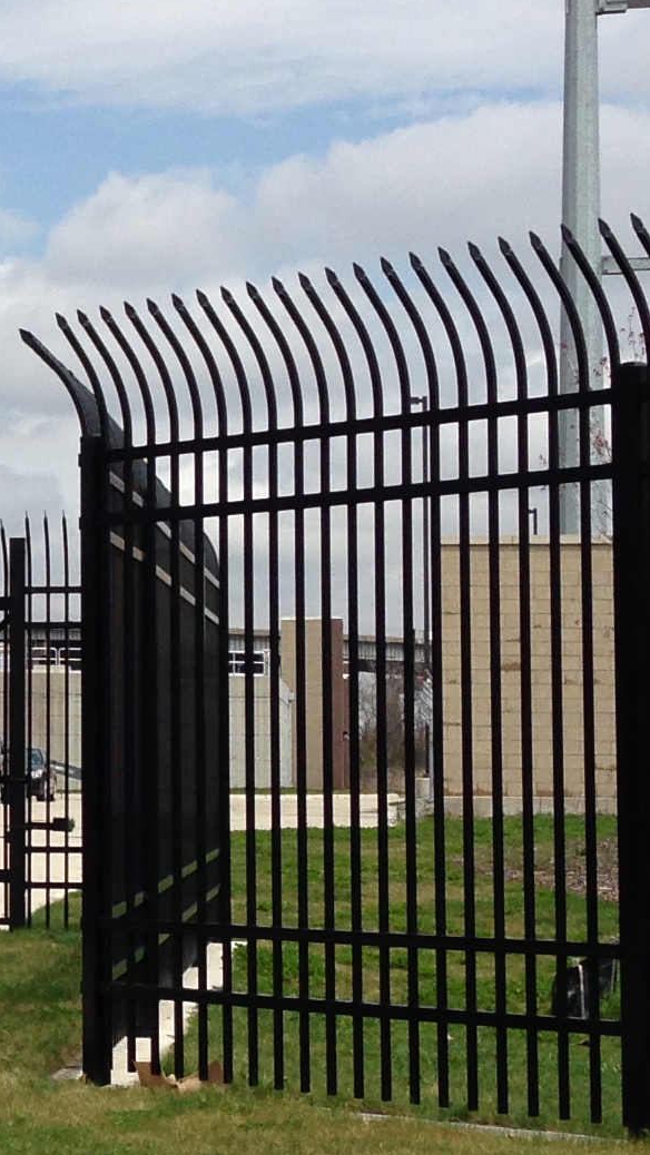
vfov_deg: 18.9
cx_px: -377
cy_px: 608
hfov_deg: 10.3
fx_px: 3462
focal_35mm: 113
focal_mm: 4.12
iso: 50
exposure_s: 1/2358
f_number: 2.4
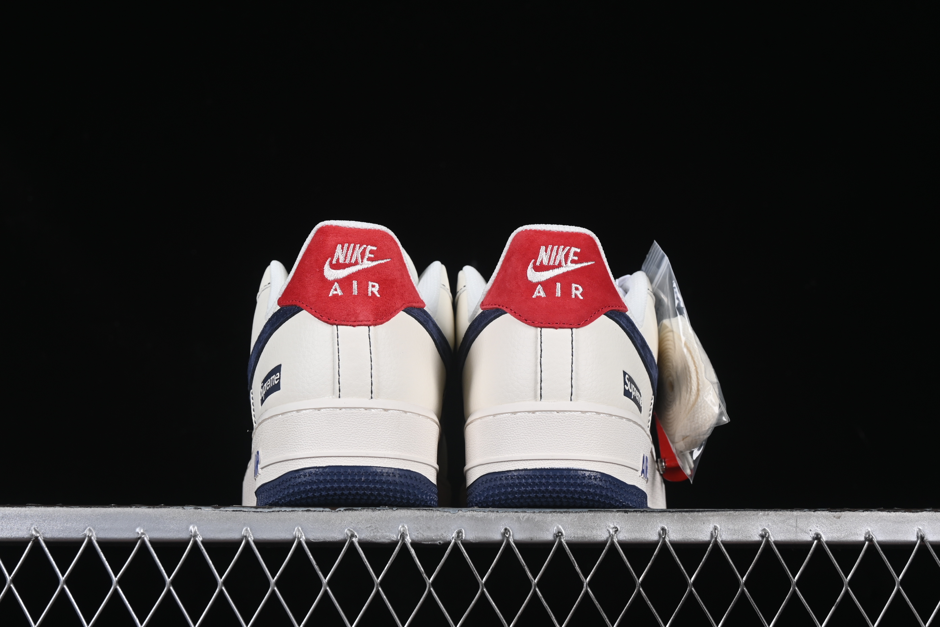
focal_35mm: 75
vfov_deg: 18.2
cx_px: 470
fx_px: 1958
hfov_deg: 27.0
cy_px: 314
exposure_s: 1/80
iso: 160
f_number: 8
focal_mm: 50
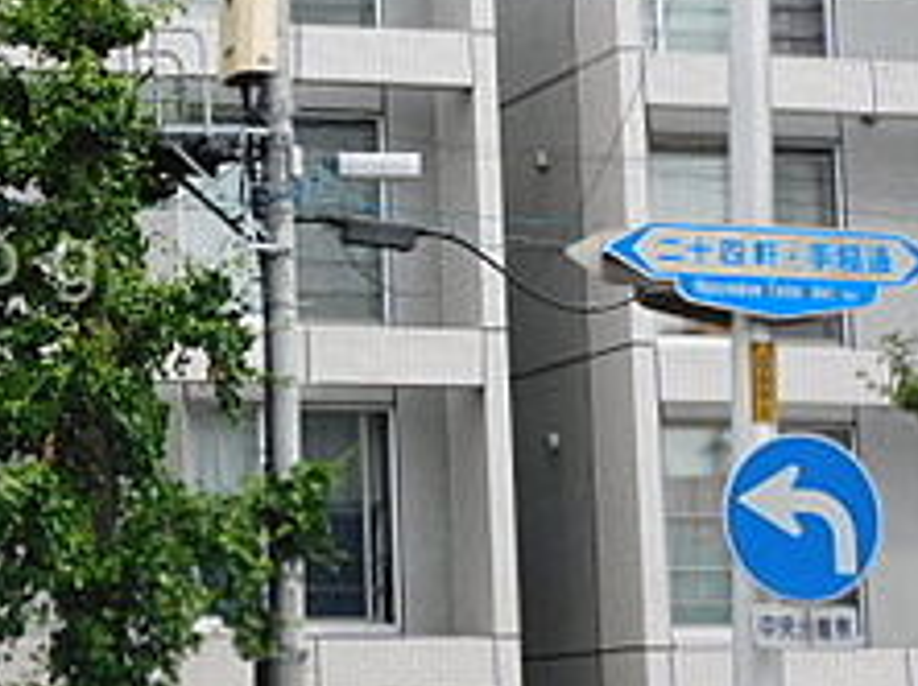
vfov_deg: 11.7
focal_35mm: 126
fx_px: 3338
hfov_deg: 15.2
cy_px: 262
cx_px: -112
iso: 125
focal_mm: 9.9
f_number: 4
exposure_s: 1/640
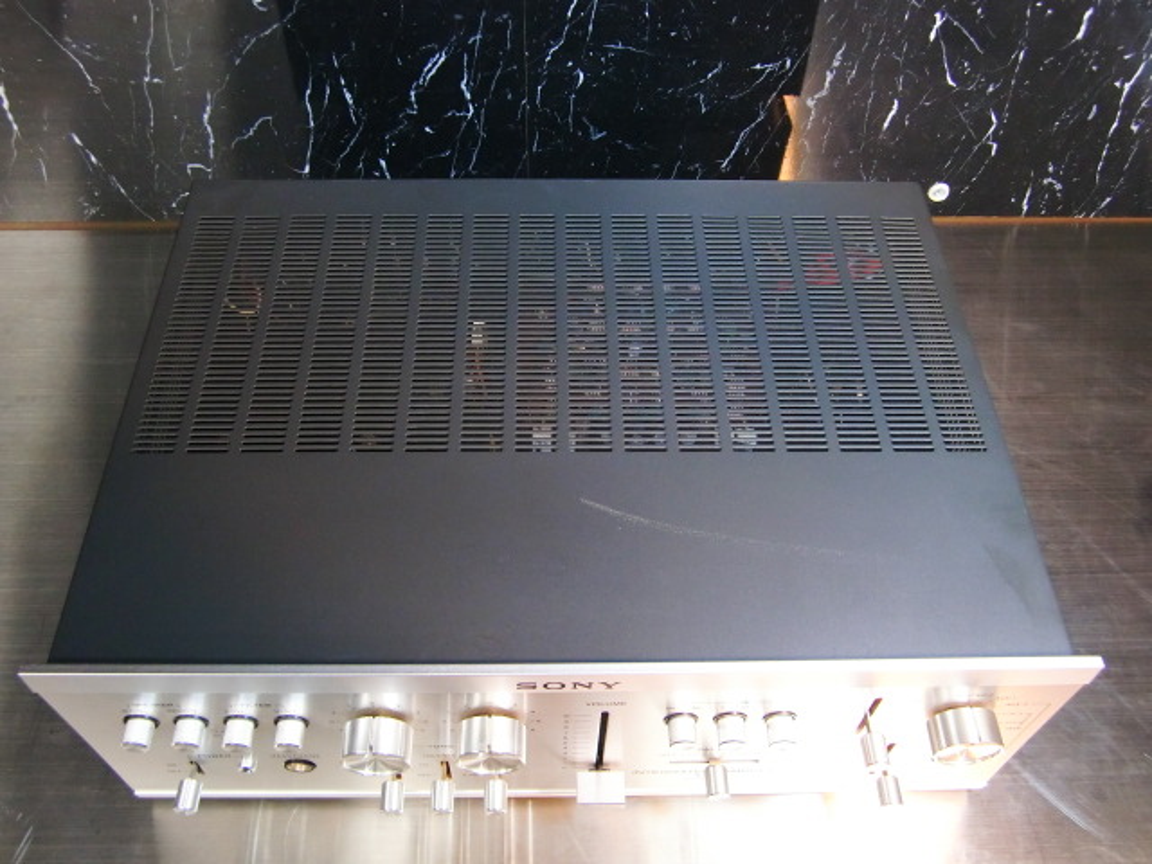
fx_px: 1098
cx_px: 576
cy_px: 432
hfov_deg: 55.4
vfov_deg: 42.9
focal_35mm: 33
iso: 320
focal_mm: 5.8
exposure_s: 1/60
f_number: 2.7
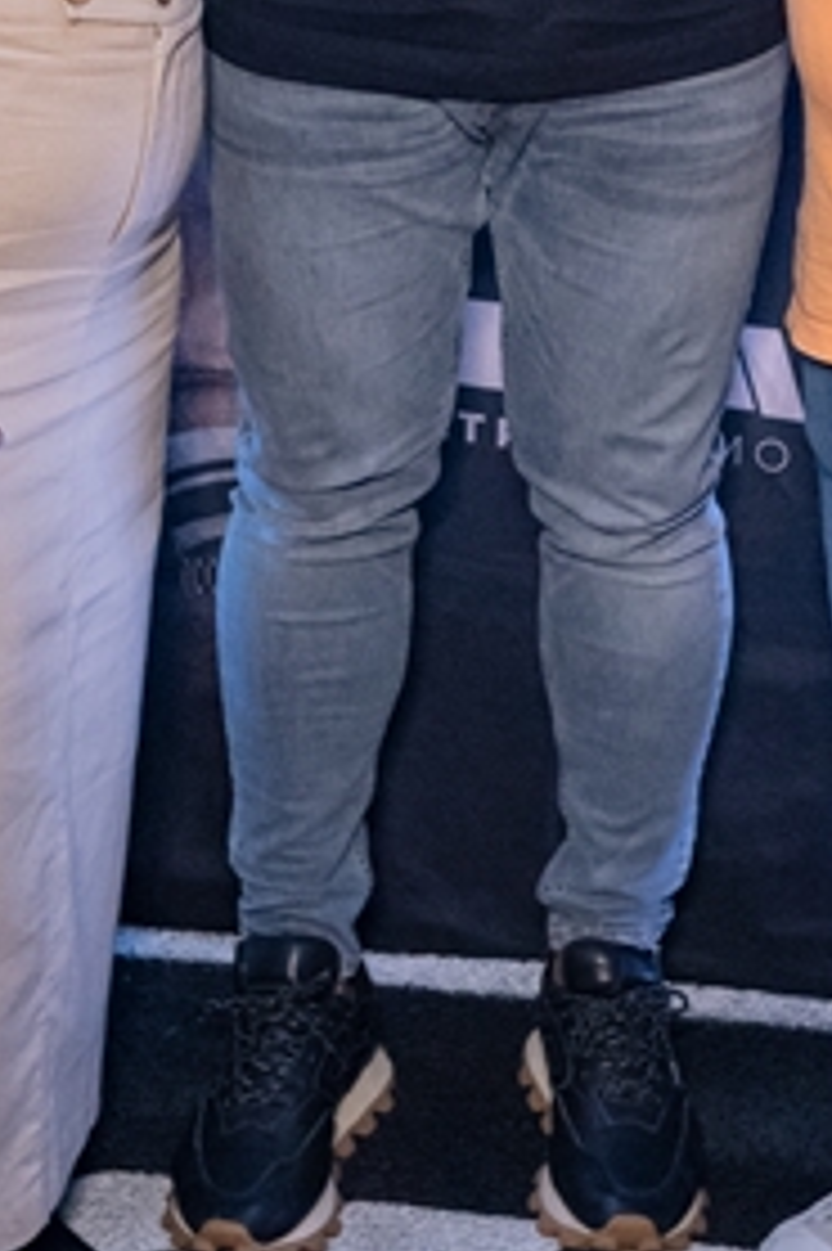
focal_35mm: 96
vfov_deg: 20.4
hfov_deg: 14.2
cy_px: -65
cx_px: 544
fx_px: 3332
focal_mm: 24
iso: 2500
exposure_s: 1/160
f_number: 2.8
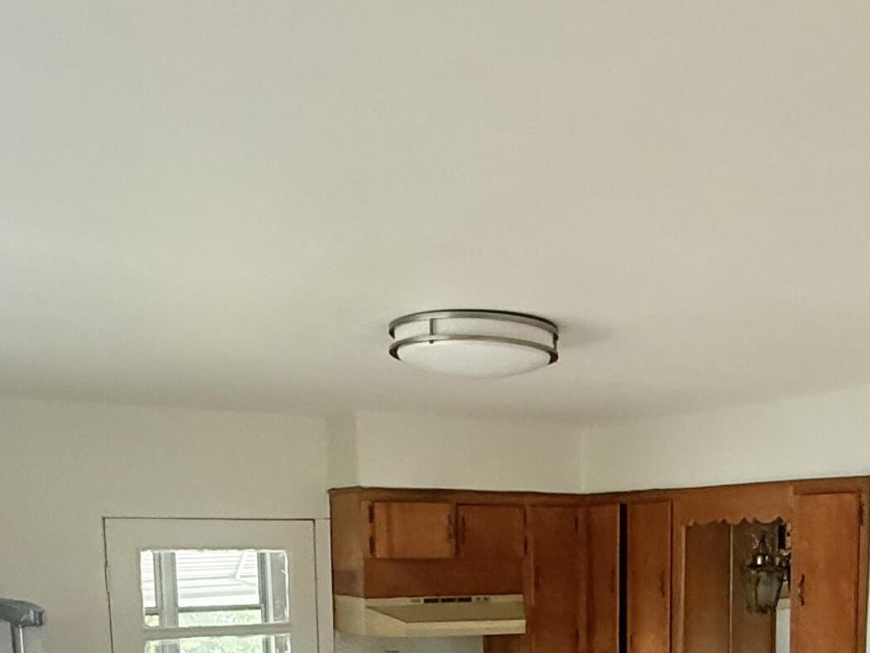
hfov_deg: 46.2
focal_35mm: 40
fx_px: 1006
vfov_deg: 32.5
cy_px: 680
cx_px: 567
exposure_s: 1/60
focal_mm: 2.22
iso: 500
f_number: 2.2
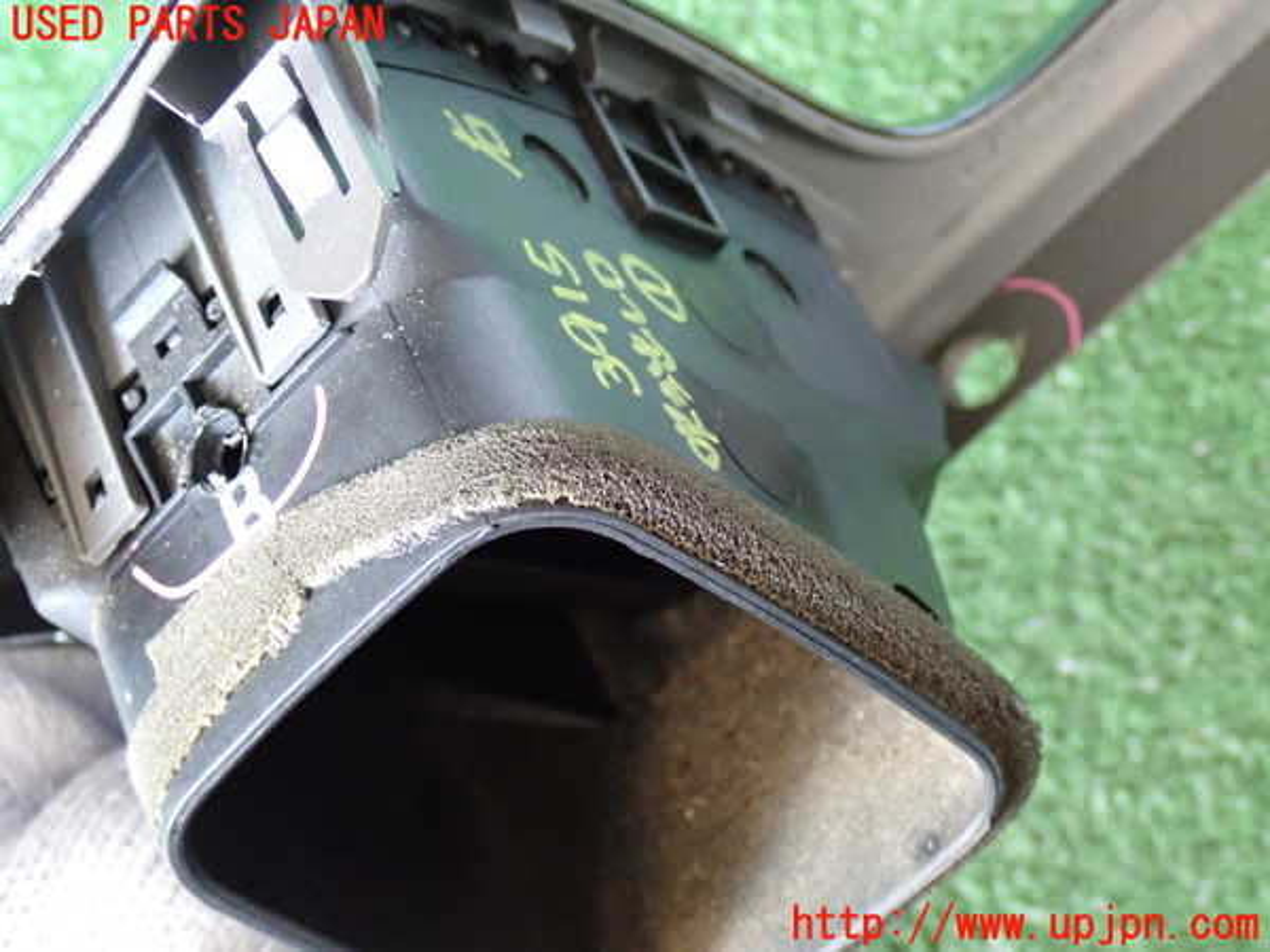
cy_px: 476
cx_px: 635
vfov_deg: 25.2
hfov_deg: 33.2
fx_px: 2128
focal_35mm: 58
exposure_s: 1/30
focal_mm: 10.35
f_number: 3.5
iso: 800
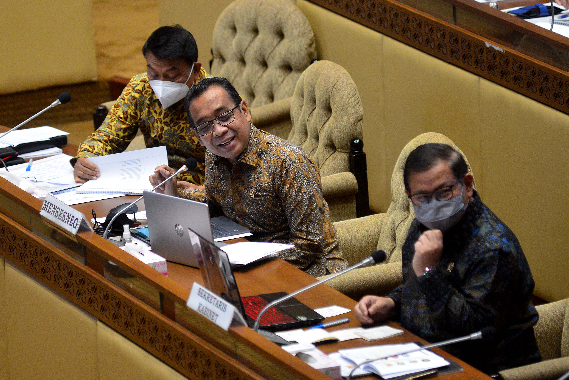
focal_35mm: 200
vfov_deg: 6.9
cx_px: 284
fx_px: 3162
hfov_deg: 10.3
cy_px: 190
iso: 2000
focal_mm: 200
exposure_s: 1/125
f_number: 4.5
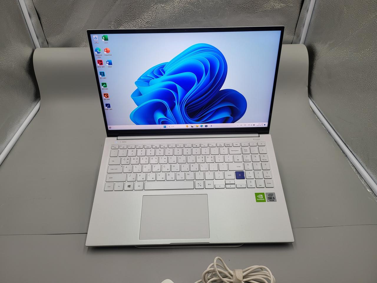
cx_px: 188
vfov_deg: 56.8
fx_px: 261
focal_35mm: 24
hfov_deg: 71.6
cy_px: 142
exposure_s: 1/41
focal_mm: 5
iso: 100
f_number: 1.8
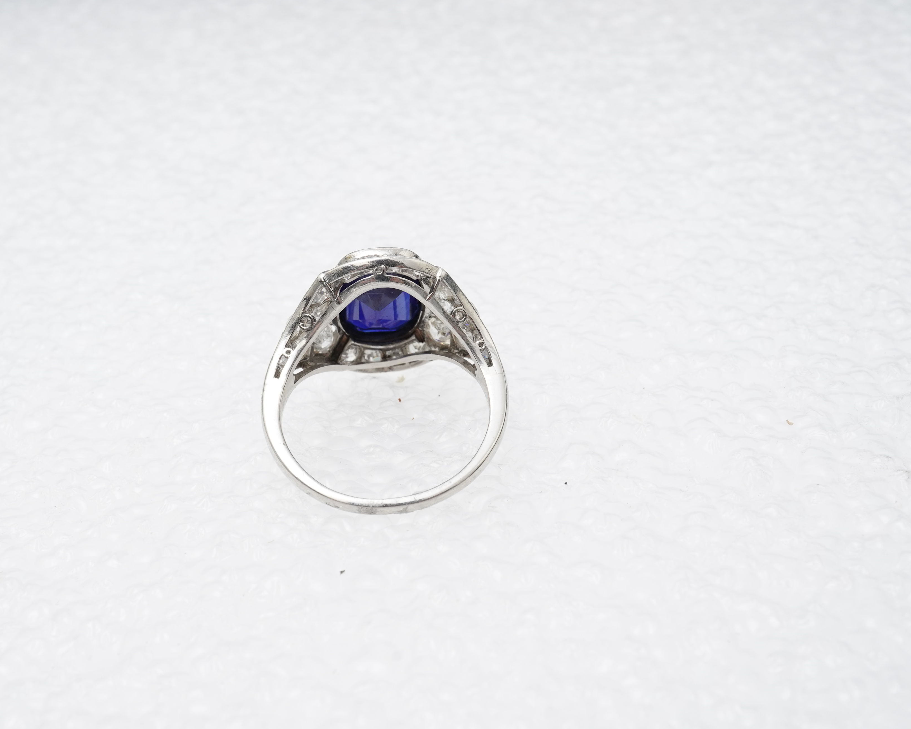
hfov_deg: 36.6
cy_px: 365
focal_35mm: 51
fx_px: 1375
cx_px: 379
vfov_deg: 29.7
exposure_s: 1/100
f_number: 22
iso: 640
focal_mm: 30
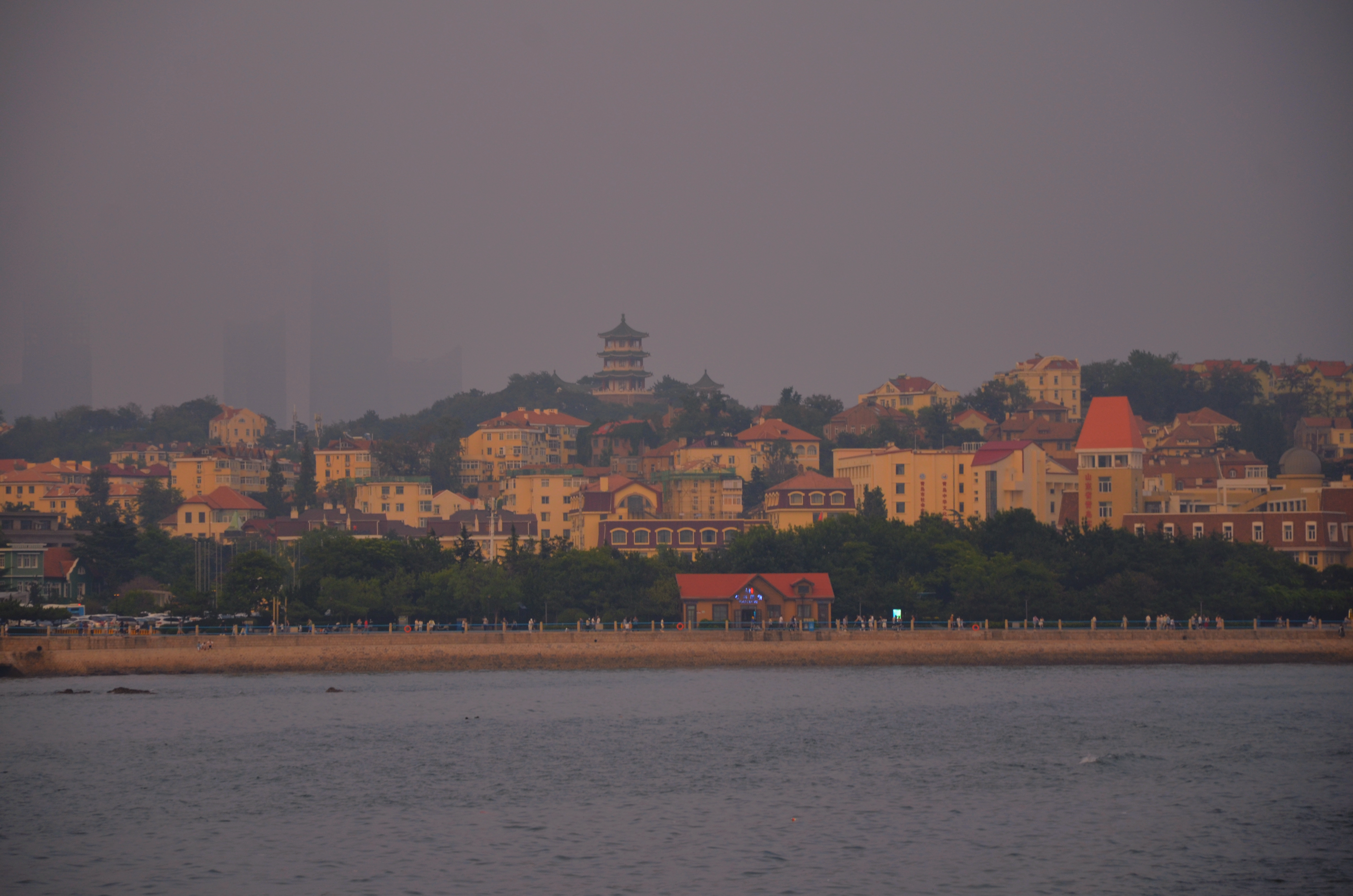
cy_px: 448
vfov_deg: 8.7
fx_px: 5907
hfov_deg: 13.1
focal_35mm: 158
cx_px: 676
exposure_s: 1/80
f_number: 5.6
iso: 400
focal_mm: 105
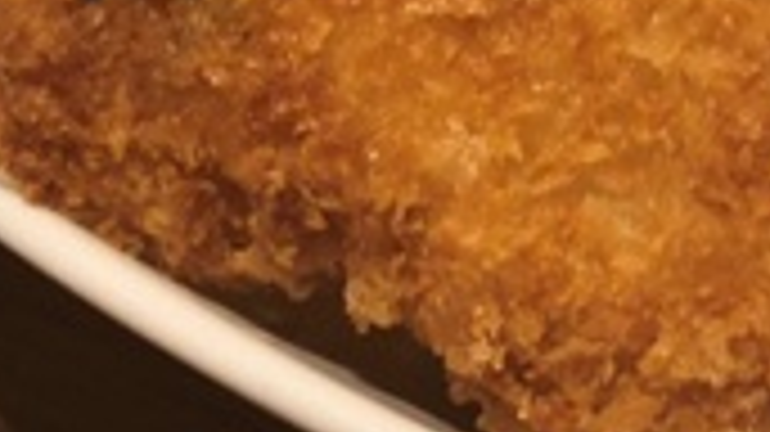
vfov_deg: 8.4
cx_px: 905
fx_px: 2918
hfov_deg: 14.6
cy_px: 58
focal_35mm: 143
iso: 40
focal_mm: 3.99
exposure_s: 1/17
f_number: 1.8
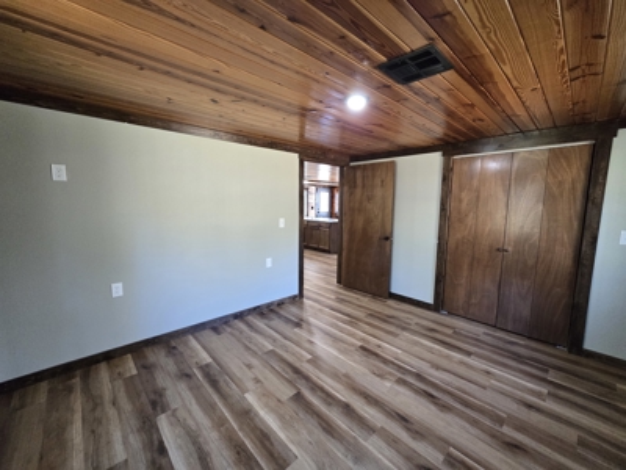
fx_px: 235
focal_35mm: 13
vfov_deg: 89.9
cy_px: 235
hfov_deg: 106.2
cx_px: 313
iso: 640
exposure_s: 1/60
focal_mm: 2.2
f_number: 2.2
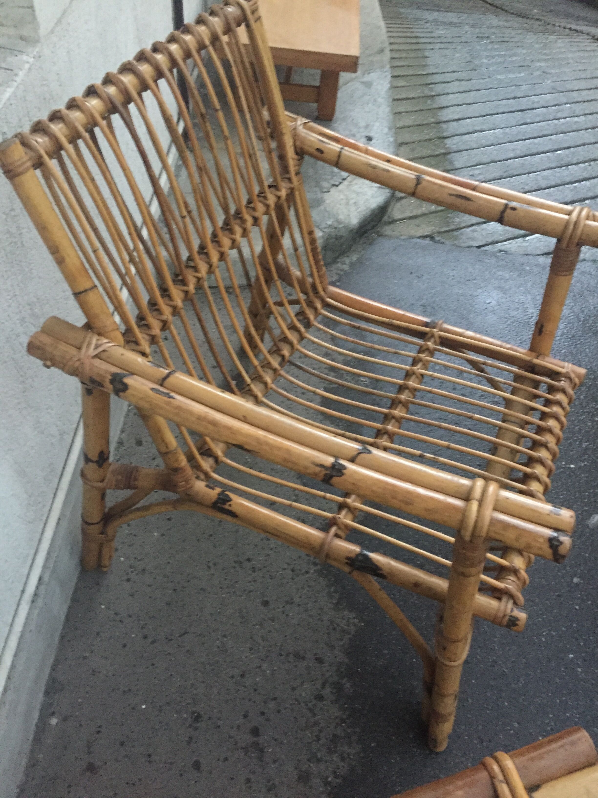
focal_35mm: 29
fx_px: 668
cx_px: 299
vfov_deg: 61.7
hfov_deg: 48.2
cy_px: 399
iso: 500
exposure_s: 1/17
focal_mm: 4.15
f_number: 2.2
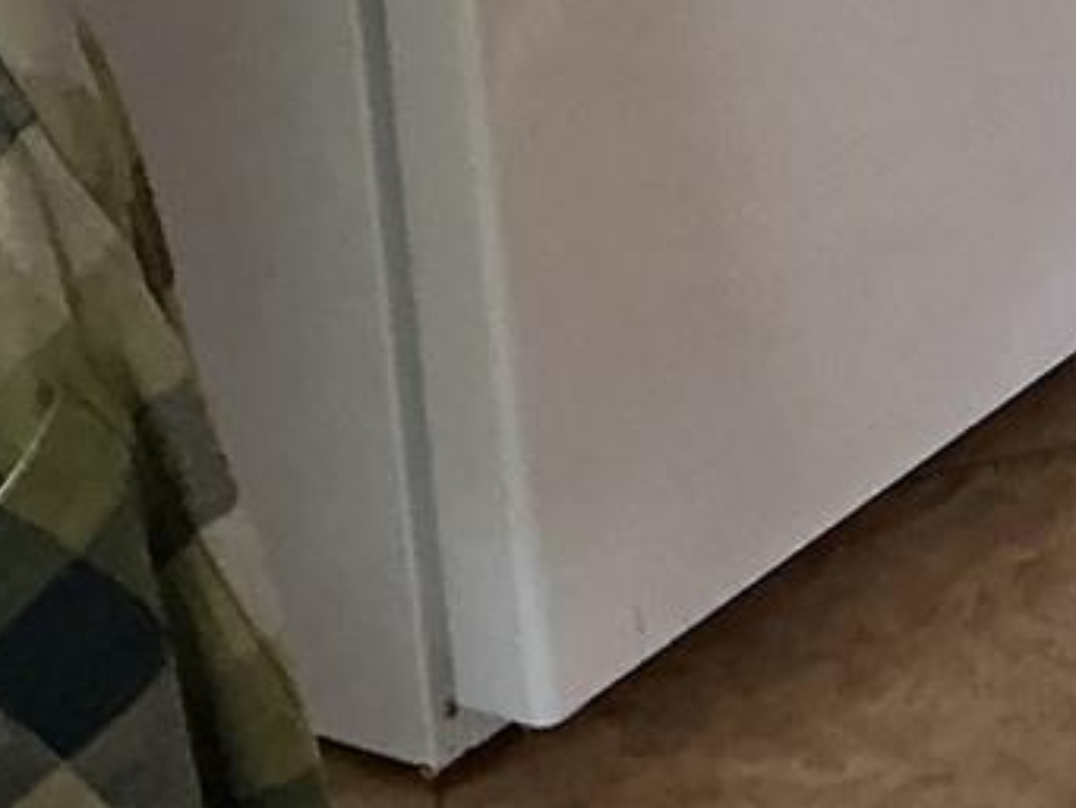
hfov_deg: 12.5
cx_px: 2256
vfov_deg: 9.8
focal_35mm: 136
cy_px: -1060
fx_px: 4229
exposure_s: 1/60
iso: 125
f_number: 1.8
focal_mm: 3
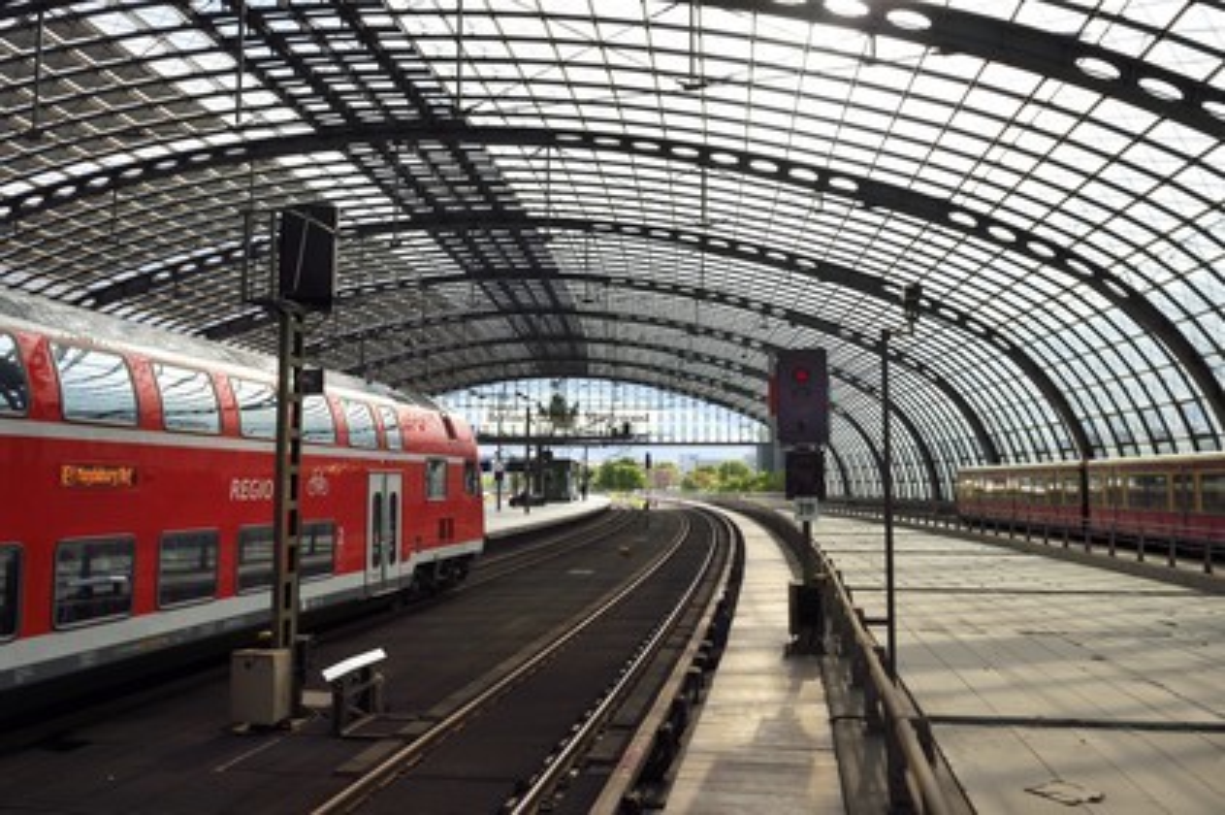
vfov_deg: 44.9
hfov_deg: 63.7
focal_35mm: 29
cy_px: 408
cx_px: 612
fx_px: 986
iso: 400
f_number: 14
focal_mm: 29
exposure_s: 1/200
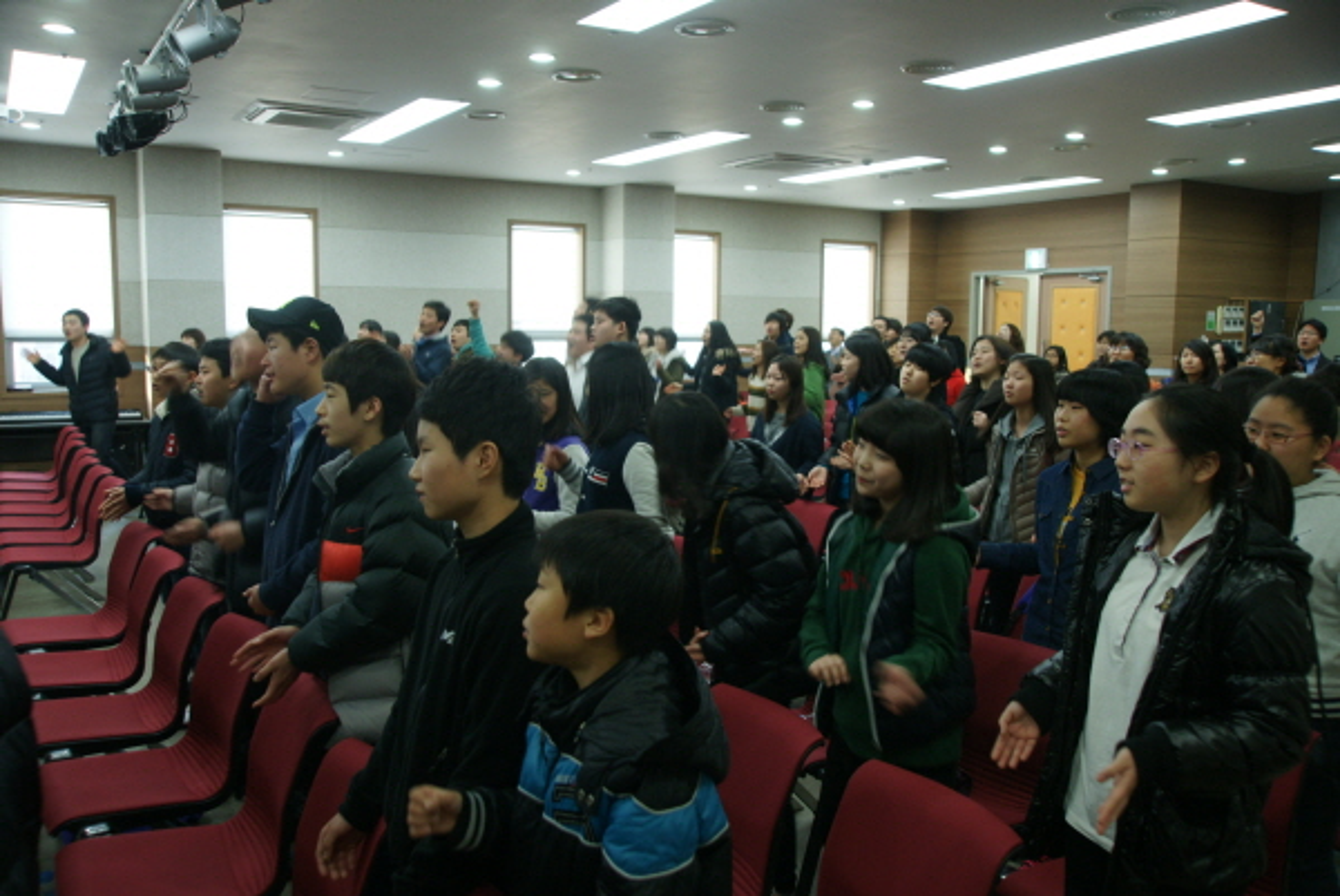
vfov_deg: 43.7
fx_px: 1117
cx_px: 670
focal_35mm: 30
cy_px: 448
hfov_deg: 61.9
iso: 500
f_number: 4
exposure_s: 1/40
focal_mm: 20
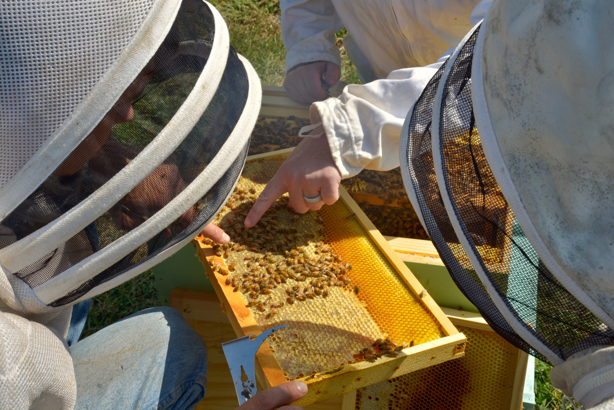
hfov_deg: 39.6
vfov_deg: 27.0
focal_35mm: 50
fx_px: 853
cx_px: 307
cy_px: 205
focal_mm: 50
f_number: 18
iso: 320
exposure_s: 1/200
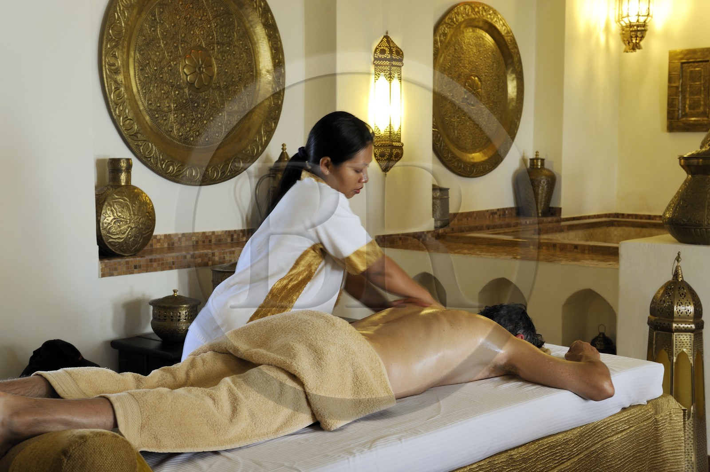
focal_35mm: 50
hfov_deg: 39.6
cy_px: 236
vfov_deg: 26.9
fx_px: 985
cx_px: 355
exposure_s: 1/5
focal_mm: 50
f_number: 6.3
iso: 400
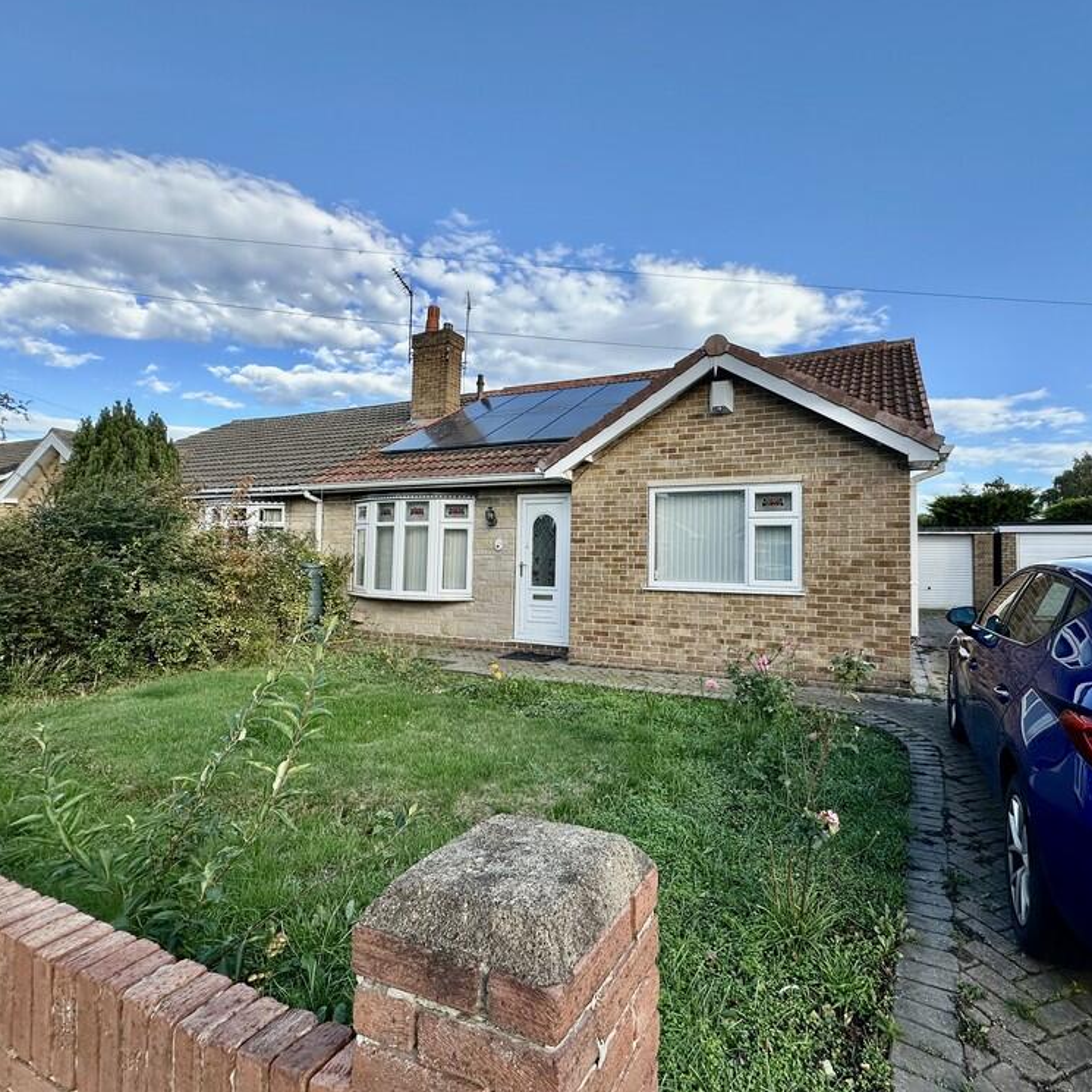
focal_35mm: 17
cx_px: 629
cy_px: 531
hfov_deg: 83.4
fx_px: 607
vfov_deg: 83.9
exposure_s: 1/698
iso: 40
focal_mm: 2.22
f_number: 2.2
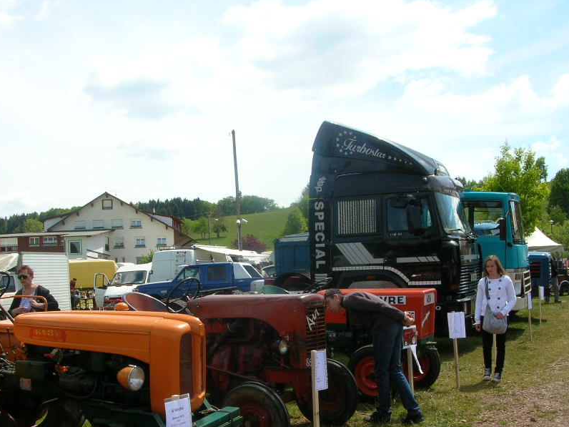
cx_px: 288
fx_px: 740
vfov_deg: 32.0
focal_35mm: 45
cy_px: 273
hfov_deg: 42.1
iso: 50
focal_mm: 5.8
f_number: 5.6
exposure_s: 1/253
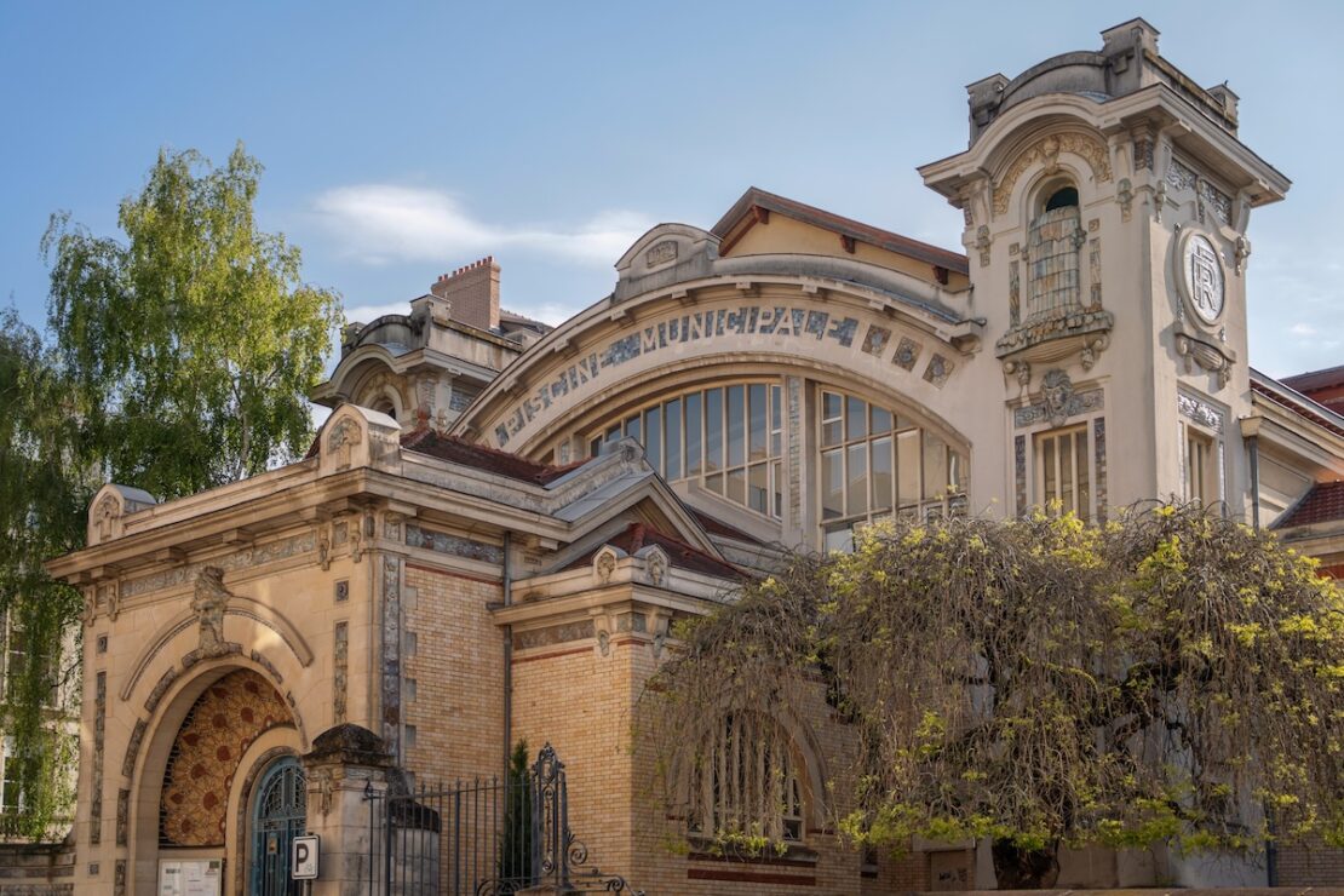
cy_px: 448
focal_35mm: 45
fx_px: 1680
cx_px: 672
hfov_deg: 43.6
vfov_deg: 29.9
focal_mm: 45
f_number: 2.8
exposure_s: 1/1250
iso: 100
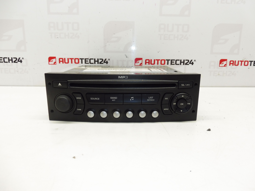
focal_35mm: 24
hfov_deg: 71.6
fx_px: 177
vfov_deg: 56.8
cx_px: 128
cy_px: 96
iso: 200
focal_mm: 4.3
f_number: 3.5
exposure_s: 1/60
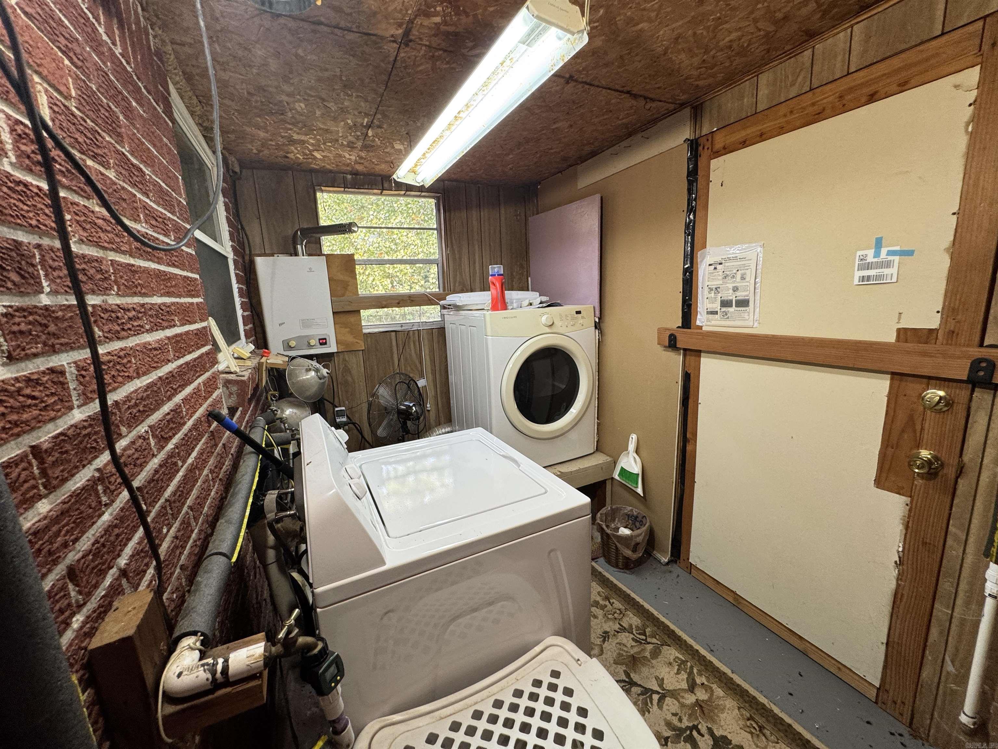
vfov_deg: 85.7
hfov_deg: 102.1
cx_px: 499
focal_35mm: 14
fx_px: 404
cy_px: 374
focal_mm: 2.22
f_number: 2.2
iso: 160
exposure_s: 1/120
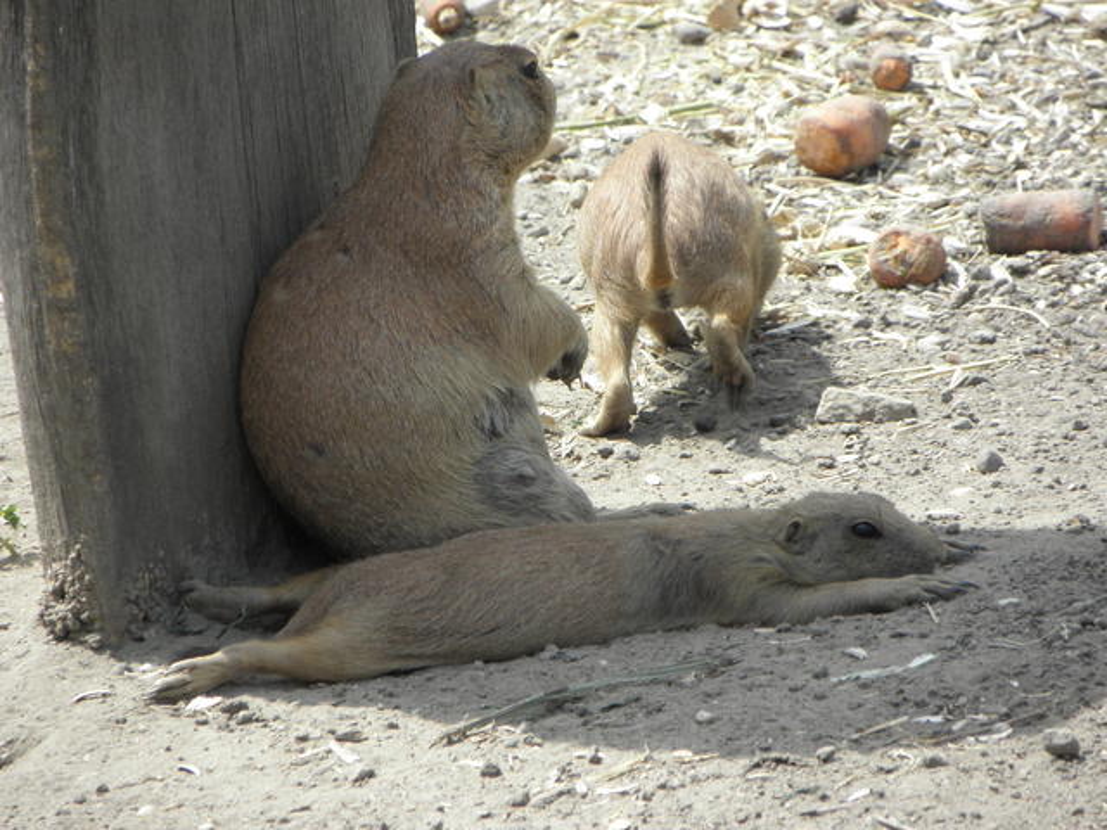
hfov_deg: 3.8
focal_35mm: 519
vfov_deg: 2.9
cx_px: 554
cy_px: 415
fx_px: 16597
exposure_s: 1/250
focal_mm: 92.48
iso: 125
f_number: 5
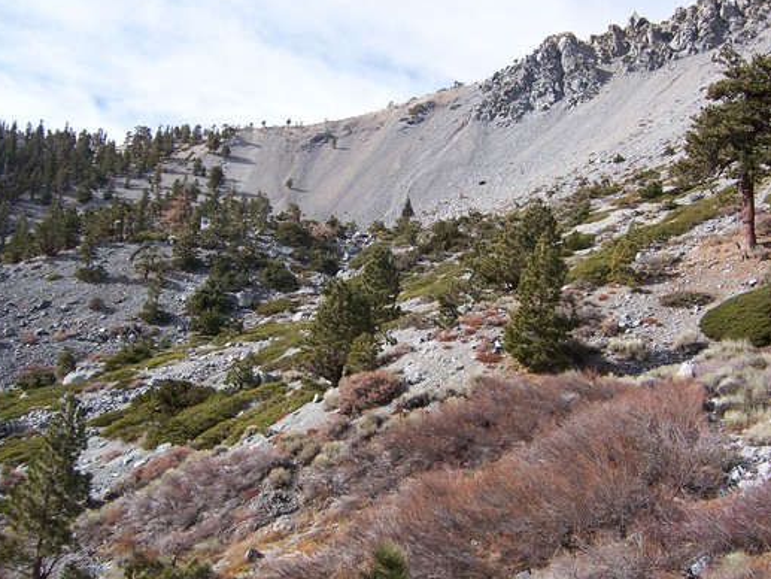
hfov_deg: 53.9
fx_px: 757
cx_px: 378
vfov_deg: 41.8
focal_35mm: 34
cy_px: 282
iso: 80
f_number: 3.4
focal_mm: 5.5
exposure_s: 1/750
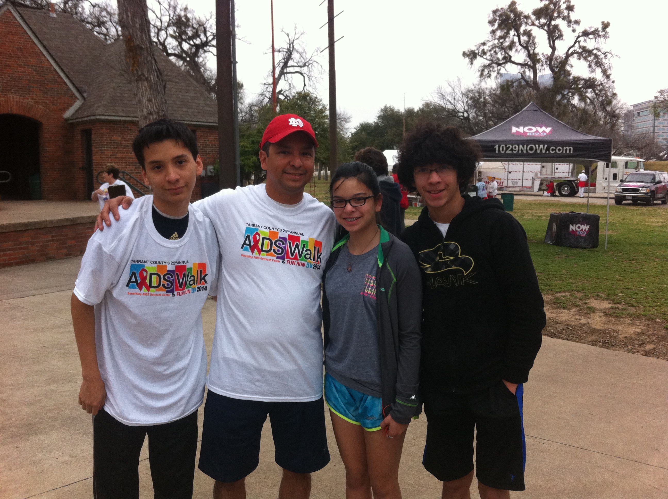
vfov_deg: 40.6
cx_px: 334
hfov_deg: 52.7
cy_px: 250
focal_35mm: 35
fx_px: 674
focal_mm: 3.85
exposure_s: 1/120
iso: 160
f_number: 2.8
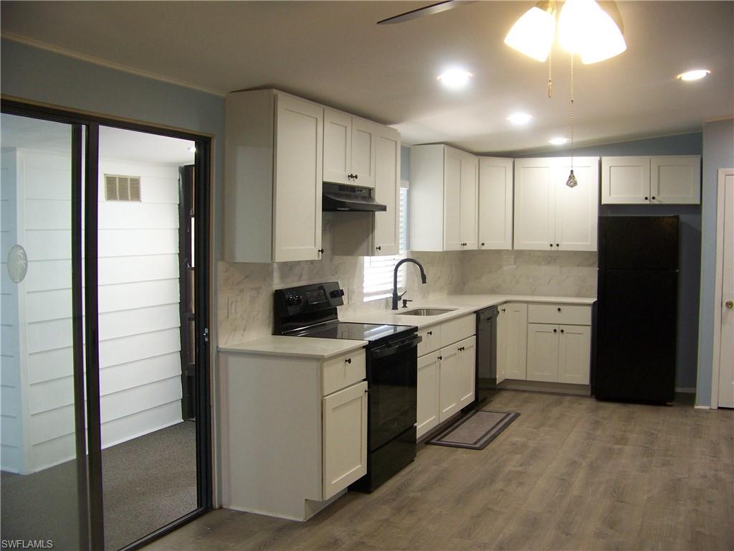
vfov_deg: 39.7
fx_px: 763
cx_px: 367
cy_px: 276
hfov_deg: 51.4
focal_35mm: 36
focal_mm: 5.85
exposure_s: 1/30
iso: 125
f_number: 2.8
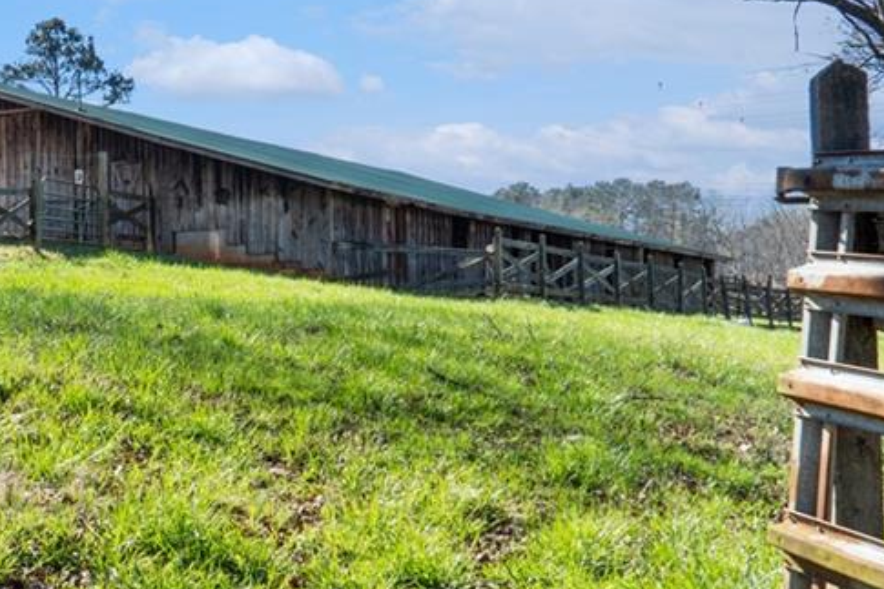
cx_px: 104
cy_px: 277
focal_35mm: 57
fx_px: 1399
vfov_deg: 23.8
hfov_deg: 33.4
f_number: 13
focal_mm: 18
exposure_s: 1/250
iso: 250
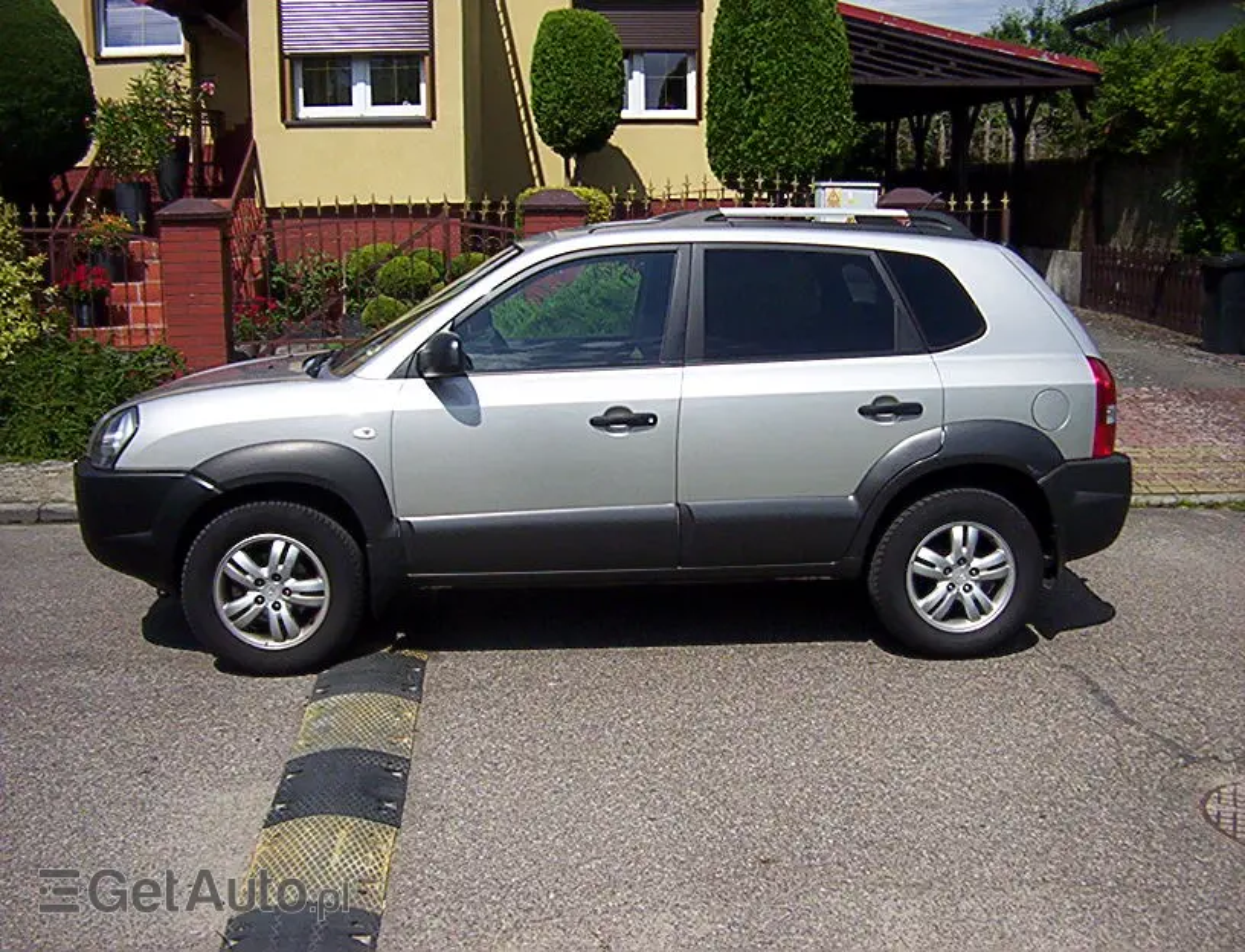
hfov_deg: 47.6
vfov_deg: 37.2
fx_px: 1413
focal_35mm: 39
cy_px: 476
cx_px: 622
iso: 100
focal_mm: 5.26
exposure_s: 1/2410
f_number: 3.84
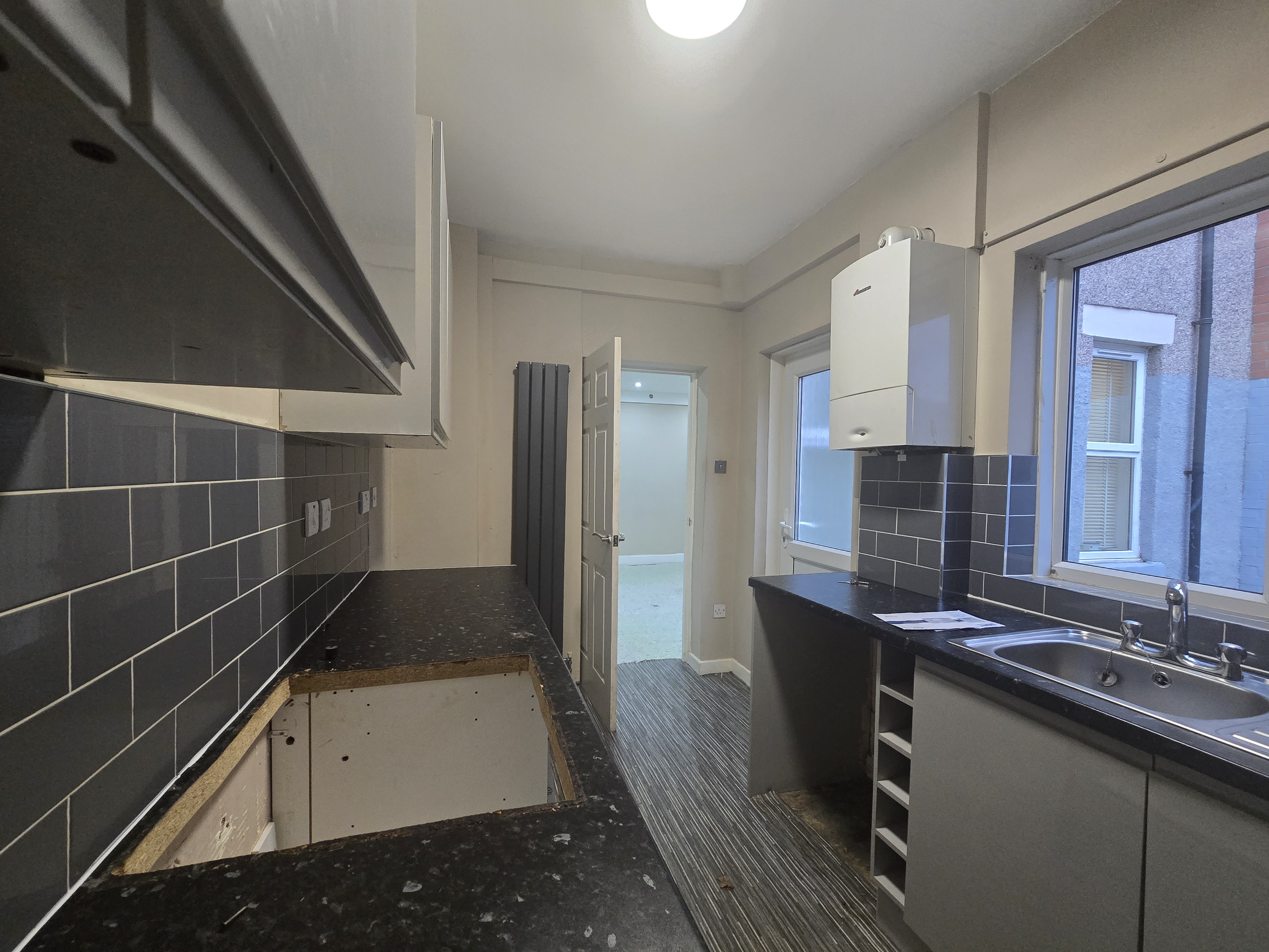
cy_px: 476
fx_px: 477
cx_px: 634
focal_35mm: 13
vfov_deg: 89.9
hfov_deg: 106.2
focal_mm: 2.2
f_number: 2.2
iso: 400
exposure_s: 1/50
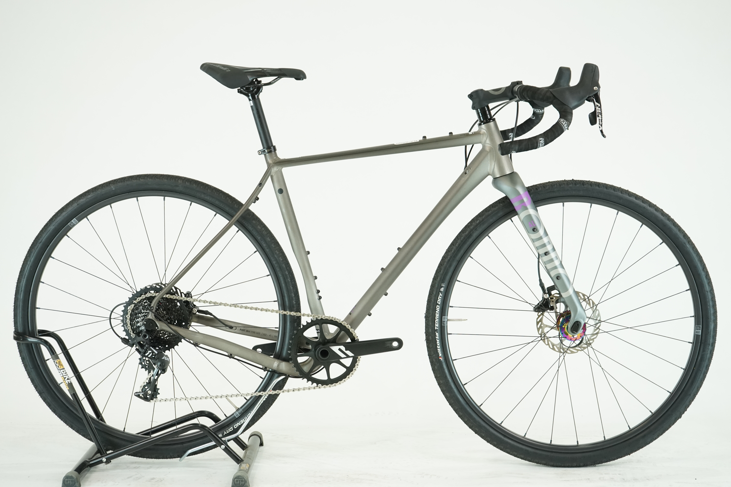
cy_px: 244
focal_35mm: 61
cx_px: 366
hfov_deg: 32.9
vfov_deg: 22.3
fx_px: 1239
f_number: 5.6
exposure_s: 1/200
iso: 1600
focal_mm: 61
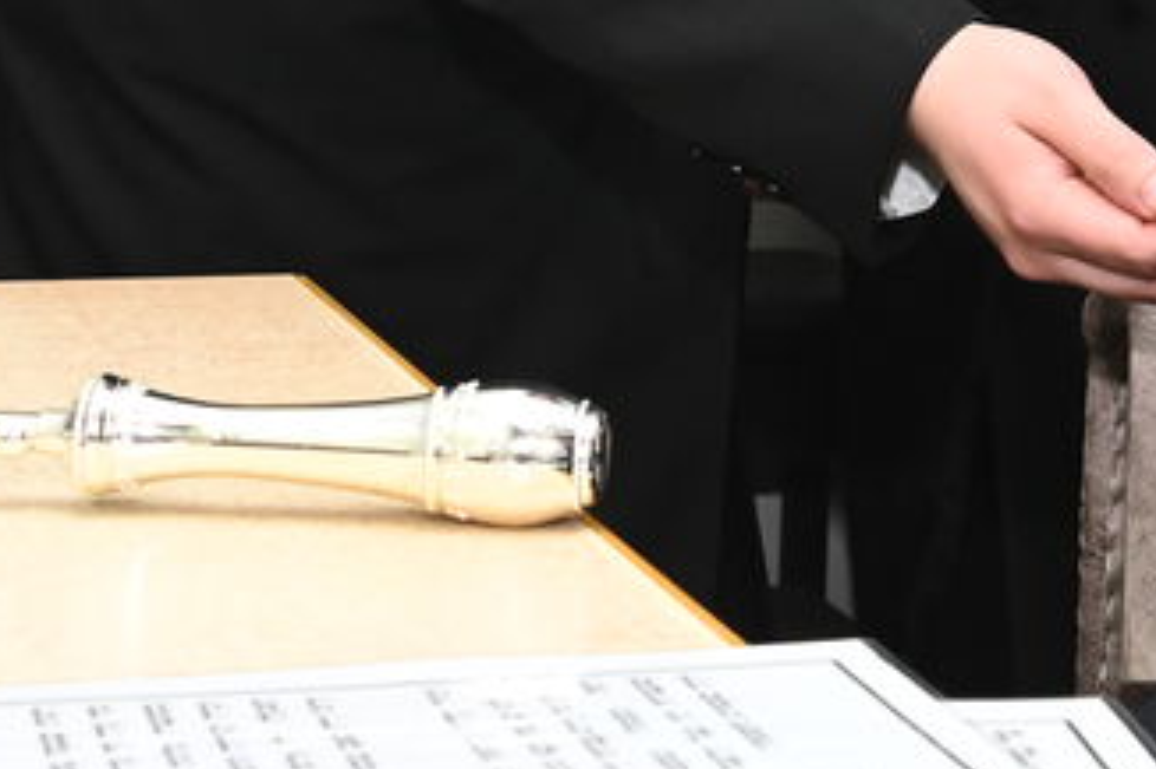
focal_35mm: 103
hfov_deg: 19.4
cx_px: 1071
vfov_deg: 12.5
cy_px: -452
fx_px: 3306
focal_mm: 24
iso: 2000
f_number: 8
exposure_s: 1/125
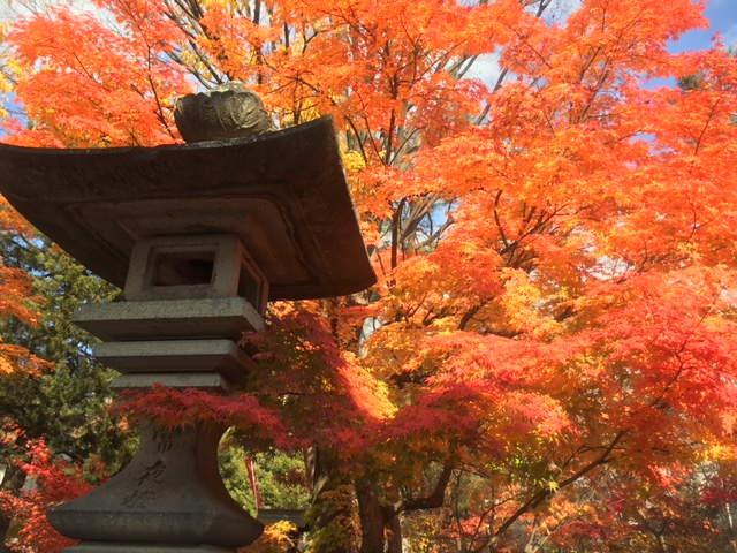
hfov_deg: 61.7
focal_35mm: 29
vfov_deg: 48.2
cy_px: 276
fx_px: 617
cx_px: 368
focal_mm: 4.15
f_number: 2.2
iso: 25
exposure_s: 1/359
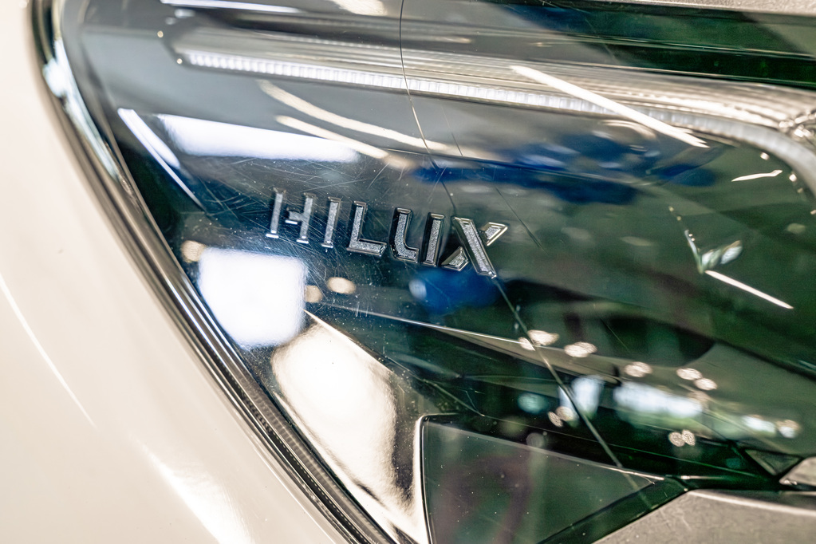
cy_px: 272
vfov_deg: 20.0
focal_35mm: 68
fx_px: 1541
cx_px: 408
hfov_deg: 29.7
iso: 320
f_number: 6.3
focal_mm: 68
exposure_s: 1/200
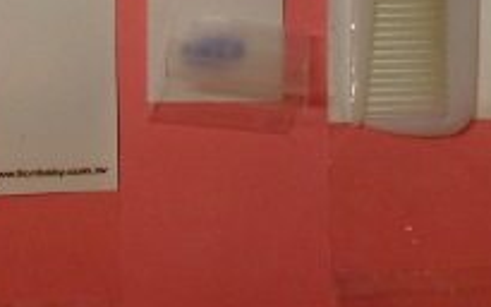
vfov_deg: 11.0
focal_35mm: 116
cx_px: 316
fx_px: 1552
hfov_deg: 17.9
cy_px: -115
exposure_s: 1/30
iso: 80
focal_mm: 6.3
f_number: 3.2
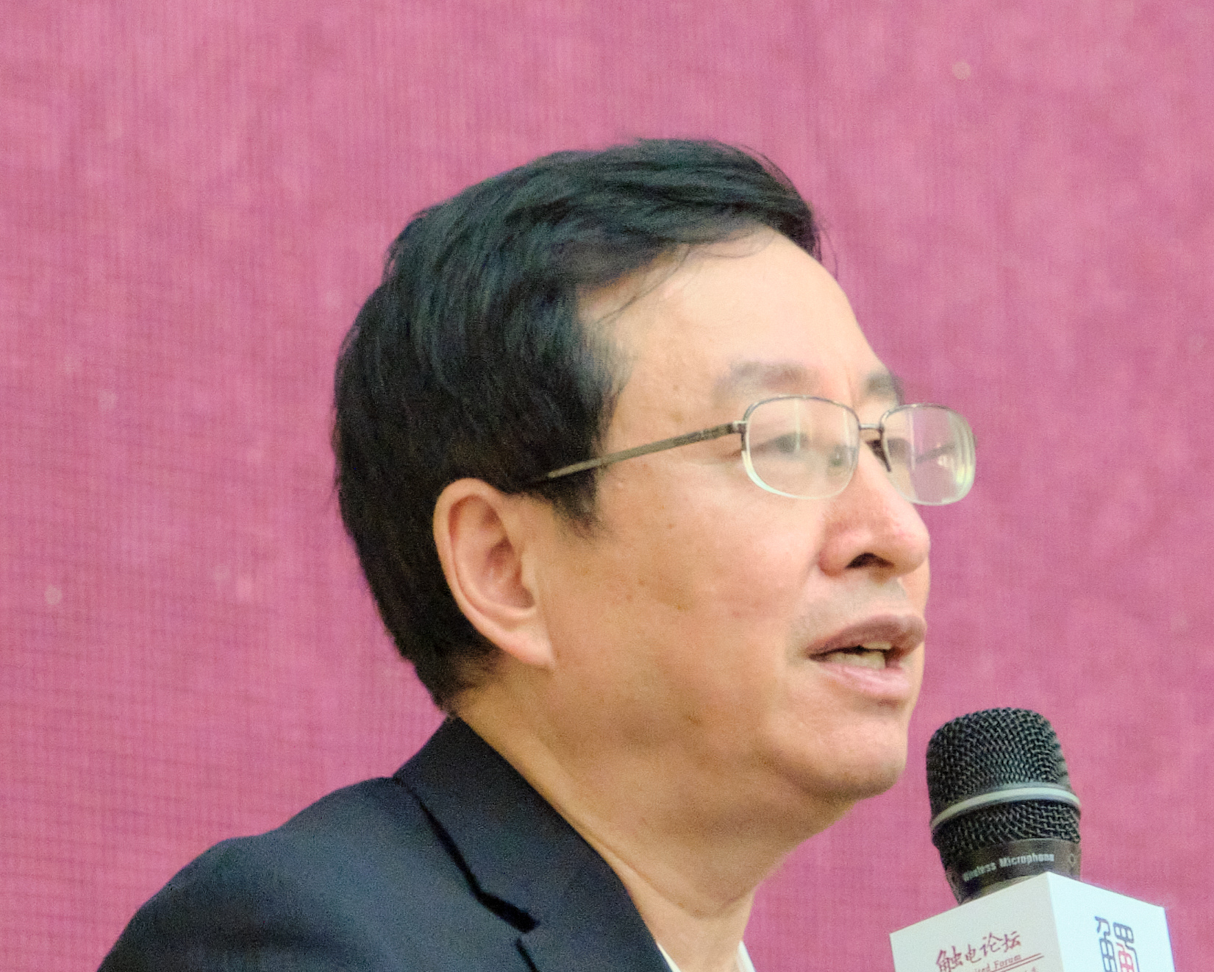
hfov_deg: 9.4
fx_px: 7366
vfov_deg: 7.5
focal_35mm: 205
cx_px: 751
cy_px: 750
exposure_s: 1/80
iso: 2500
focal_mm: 32.1
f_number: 2.8
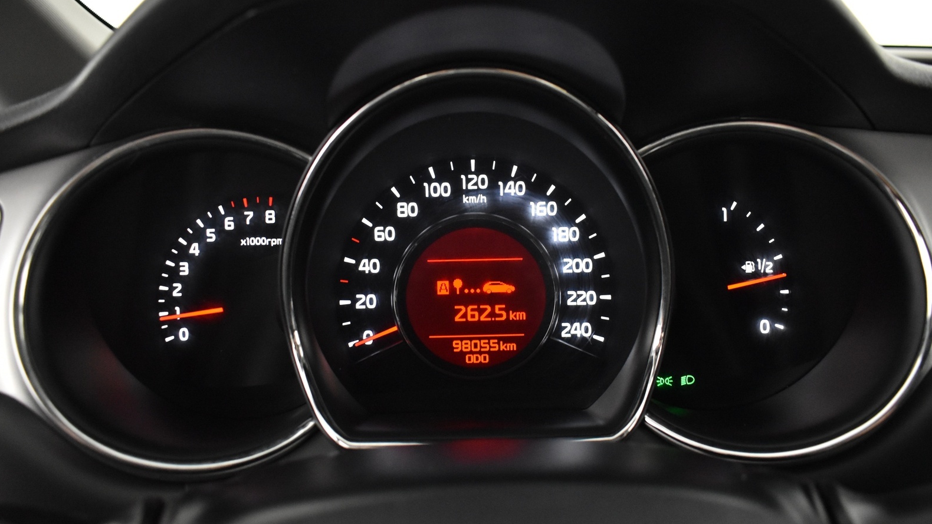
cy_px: 272
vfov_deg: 40.2
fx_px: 717
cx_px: 472
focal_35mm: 29
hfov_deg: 66.1
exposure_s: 1/30
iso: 3200
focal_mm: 18
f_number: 3.5
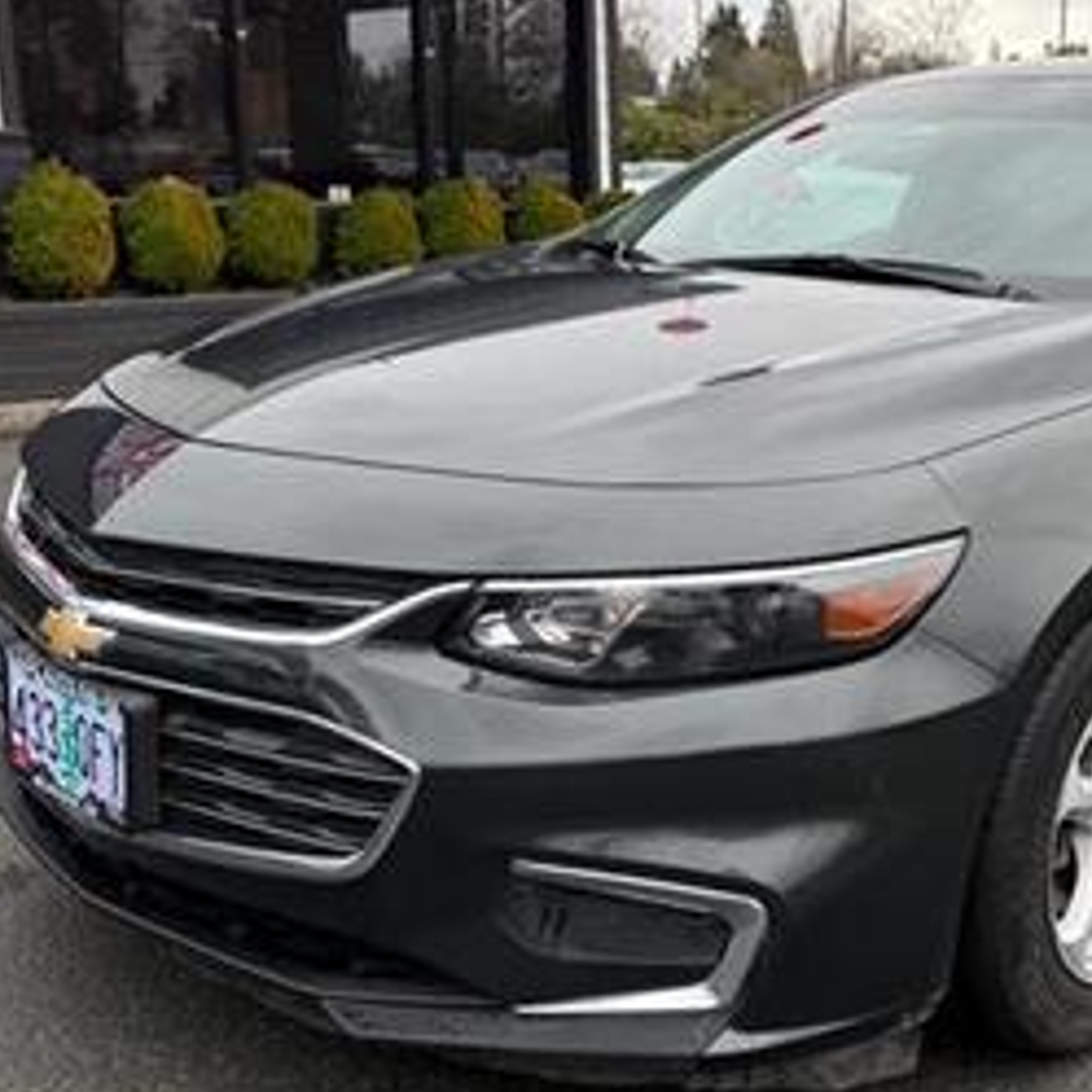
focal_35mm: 43
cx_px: 873
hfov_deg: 37.8
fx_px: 1535
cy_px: 544
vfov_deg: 39.2
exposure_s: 1/805
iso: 100
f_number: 1.78
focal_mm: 6.76
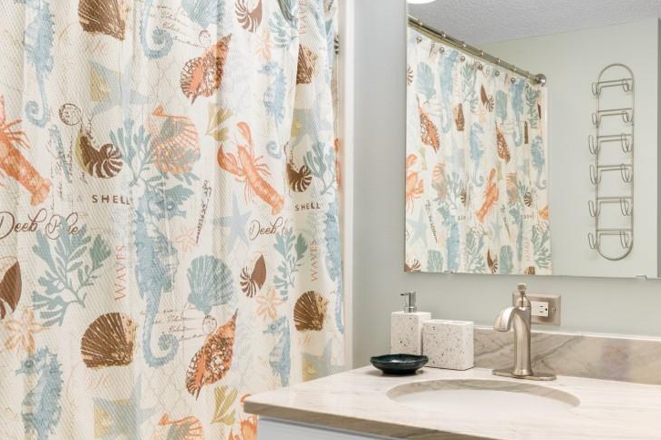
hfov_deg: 49.5
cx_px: 460
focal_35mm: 38
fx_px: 698
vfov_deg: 35.0
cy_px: 234
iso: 100
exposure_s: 1/13
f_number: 4.8
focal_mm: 11.5
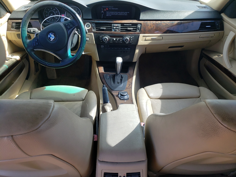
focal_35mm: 26
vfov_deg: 53.1
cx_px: 118
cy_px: 88
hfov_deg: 67.3
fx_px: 177
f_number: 1.5
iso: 50
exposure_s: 1/256
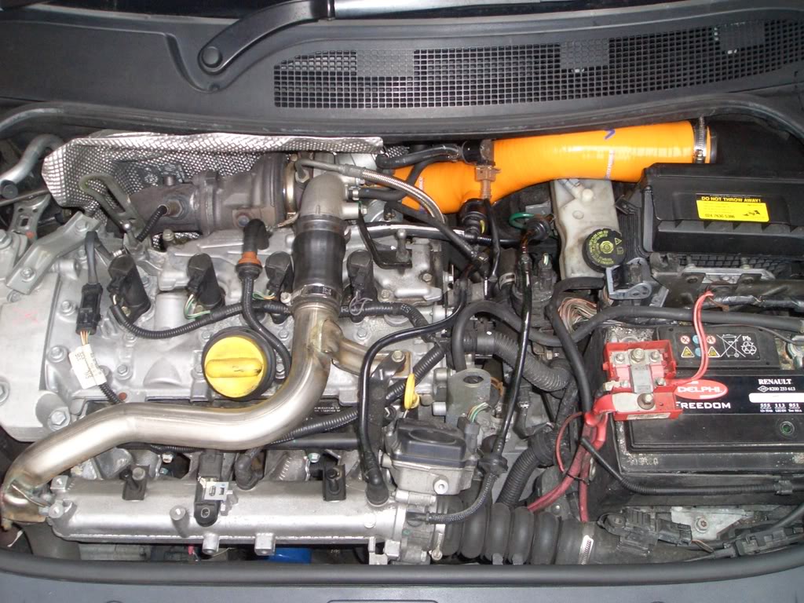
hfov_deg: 51.4
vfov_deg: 39.7
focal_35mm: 36
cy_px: 302
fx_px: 836
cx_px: 402
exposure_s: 1/40
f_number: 4
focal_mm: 4.8
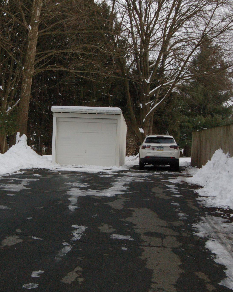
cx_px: 54
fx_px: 440
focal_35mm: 51
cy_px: 146
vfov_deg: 36.7
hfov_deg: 29.2
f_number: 10
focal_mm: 24
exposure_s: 1/1000
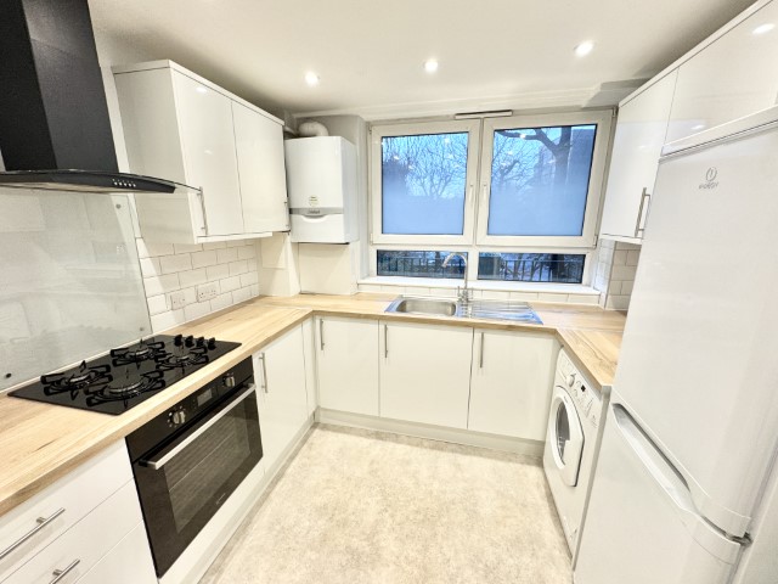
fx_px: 315
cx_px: 389
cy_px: 292
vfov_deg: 85.7
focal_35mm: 14
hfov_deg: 102.1
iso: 100
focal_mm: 2.22
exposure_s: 1/100
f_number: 2.2
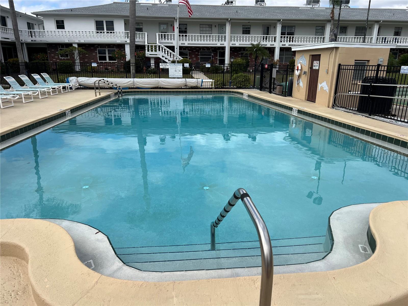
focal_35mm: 26
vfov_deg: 53.1
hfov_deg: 67.3
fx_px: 306
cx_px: 204
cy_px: 153
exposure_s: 1/4630
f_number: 1.5
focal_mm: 5.7
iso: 50
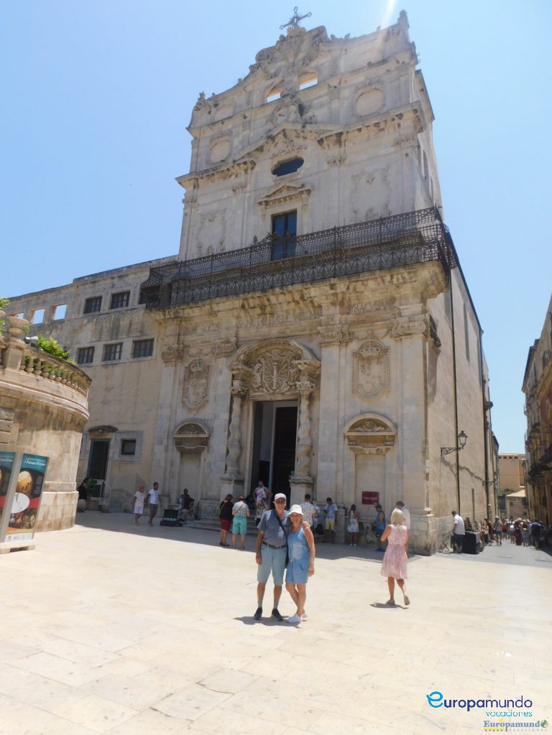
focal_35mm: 23
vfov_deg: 73.9
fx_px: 489
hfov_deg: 58.9
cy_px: 368
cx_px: 276
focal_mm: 4
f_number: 6
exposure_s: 1/500
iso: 125
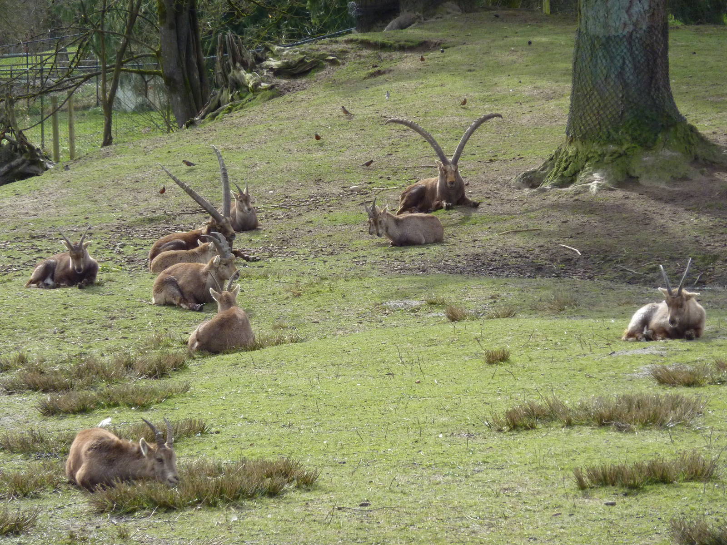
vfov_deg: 7.1
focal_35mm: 210
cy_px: 272
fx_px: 4410
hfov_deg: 9.4
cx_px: 364
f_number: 4.6
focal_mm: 34.4
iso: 250
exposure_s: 1/500
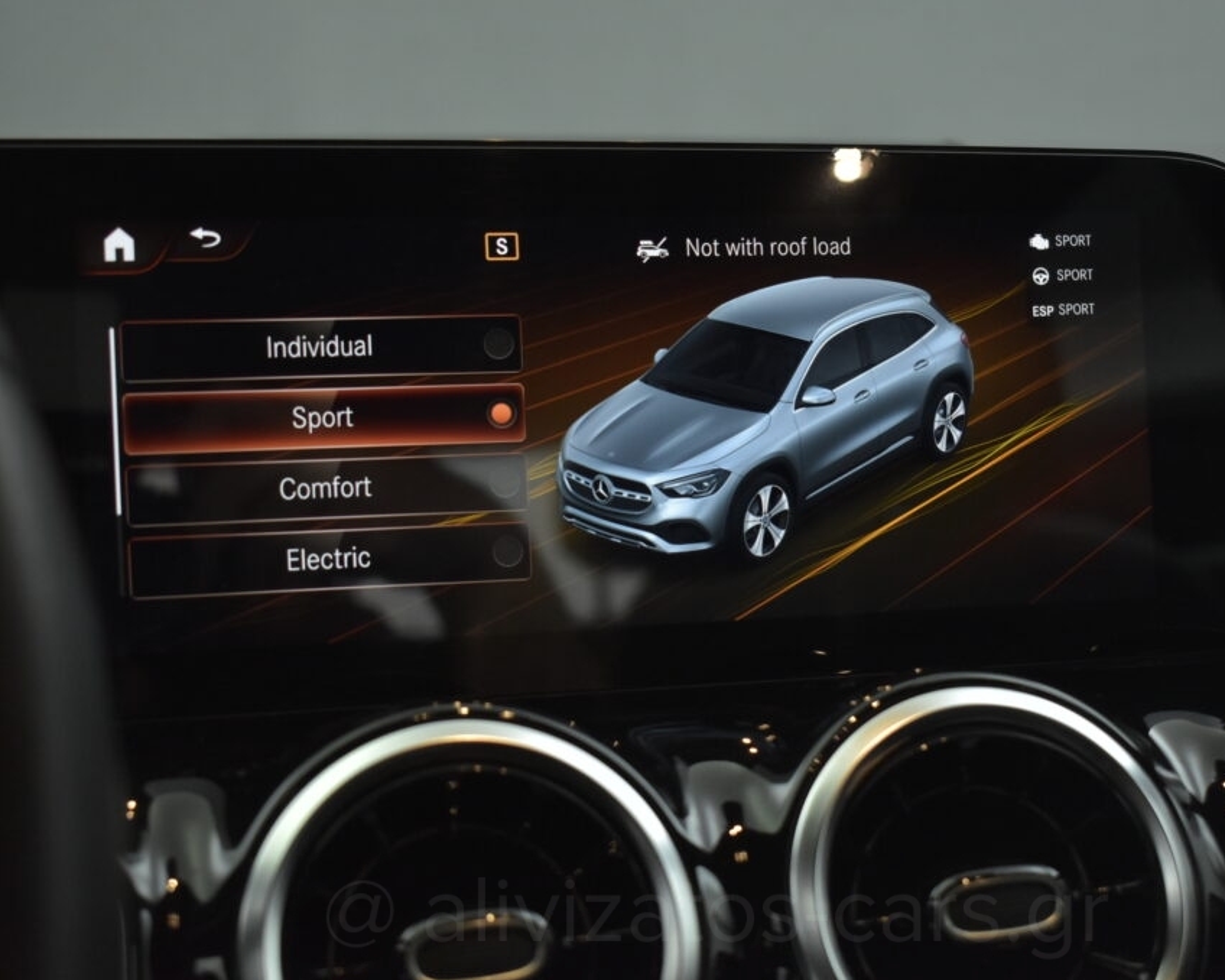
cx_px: 715
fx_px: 2159
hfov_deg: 31.6
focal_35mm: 60
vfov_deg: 25.6
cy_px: 491
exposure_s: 1/160
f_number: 4.5
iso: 1600
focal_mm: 35
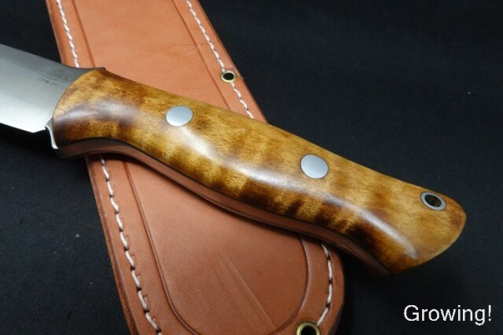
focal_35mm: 24
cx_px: 252
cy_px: 168
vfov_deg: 53.1
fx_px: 335
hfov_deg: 73.8
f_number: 11
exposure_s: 1/30
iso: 1600
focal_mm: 9
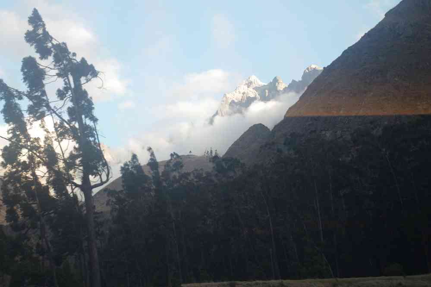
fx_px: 898
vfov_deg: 18.2
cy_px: 144
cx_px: 216
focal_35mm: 75
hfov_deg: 27.0
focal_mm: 50
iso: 1600
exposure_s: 1/80
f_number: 8
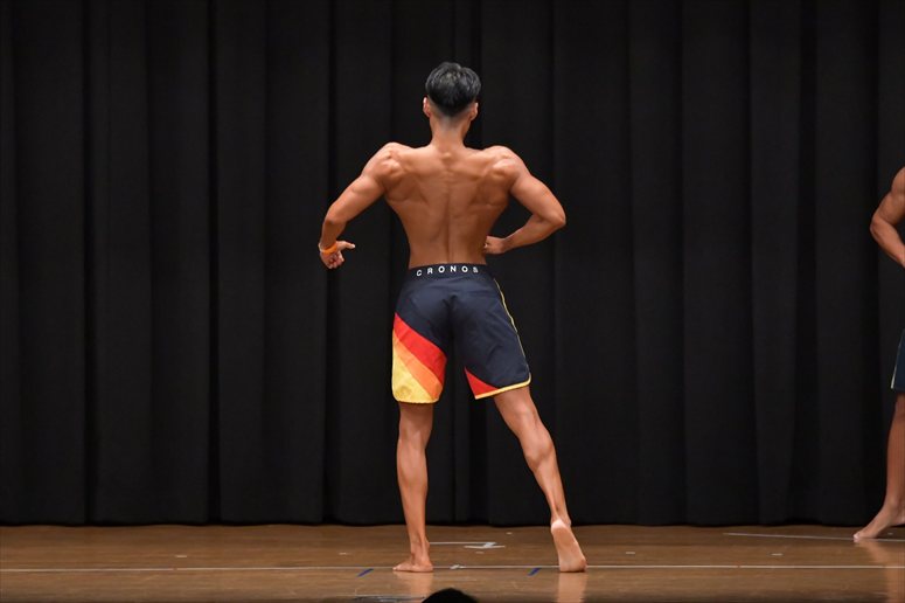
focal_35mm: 225
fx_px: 5654
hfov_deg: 9.2
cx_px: 452
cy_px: 302
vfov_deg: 6.1
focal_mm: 150
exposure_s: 1/400
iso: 6400
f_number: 5.6
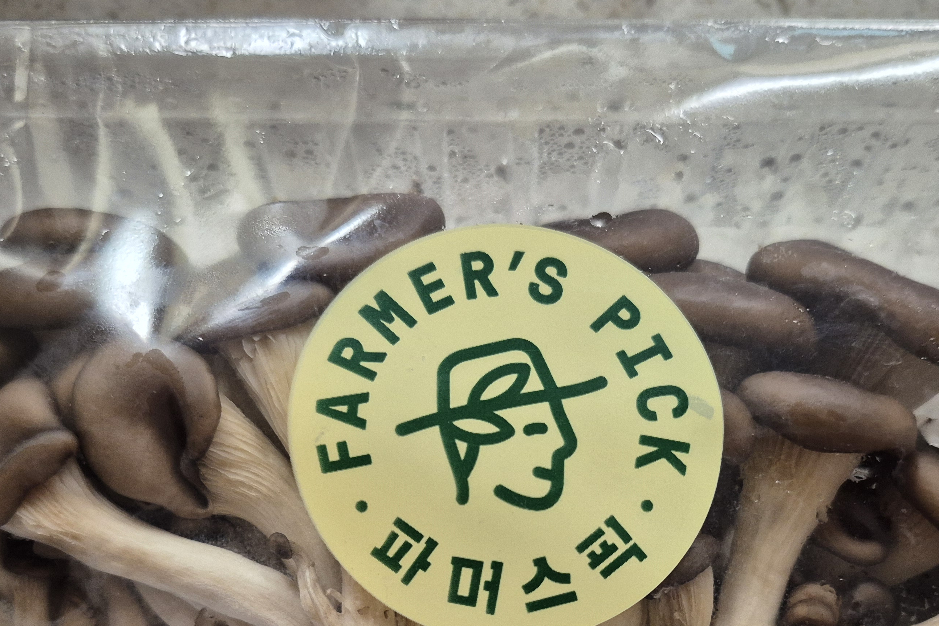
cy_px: 506
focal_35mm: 37
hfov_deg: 51.9
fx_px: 965
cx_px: 496
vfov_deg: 34.8
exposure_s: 1/120
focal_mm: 5.4
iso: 400
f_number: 1.8
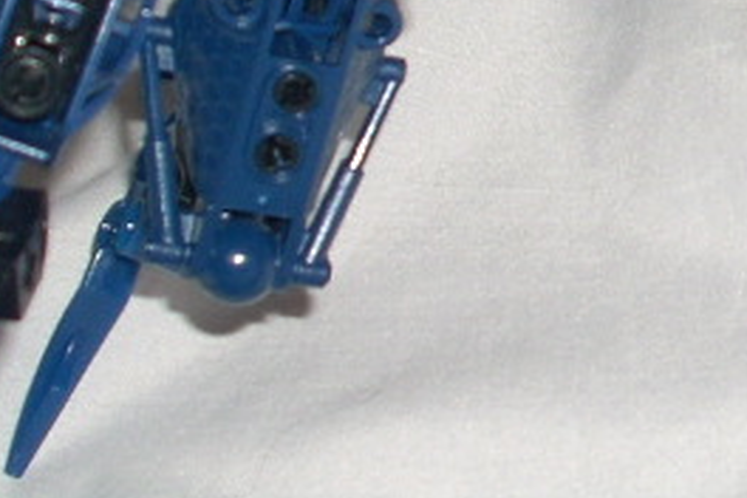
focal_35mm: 149
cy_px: -23
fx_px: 3092
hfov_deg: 13.2
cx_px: 999
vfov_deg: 9.1
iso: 64
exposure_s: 1/60
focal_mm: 6.2
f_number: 2.8
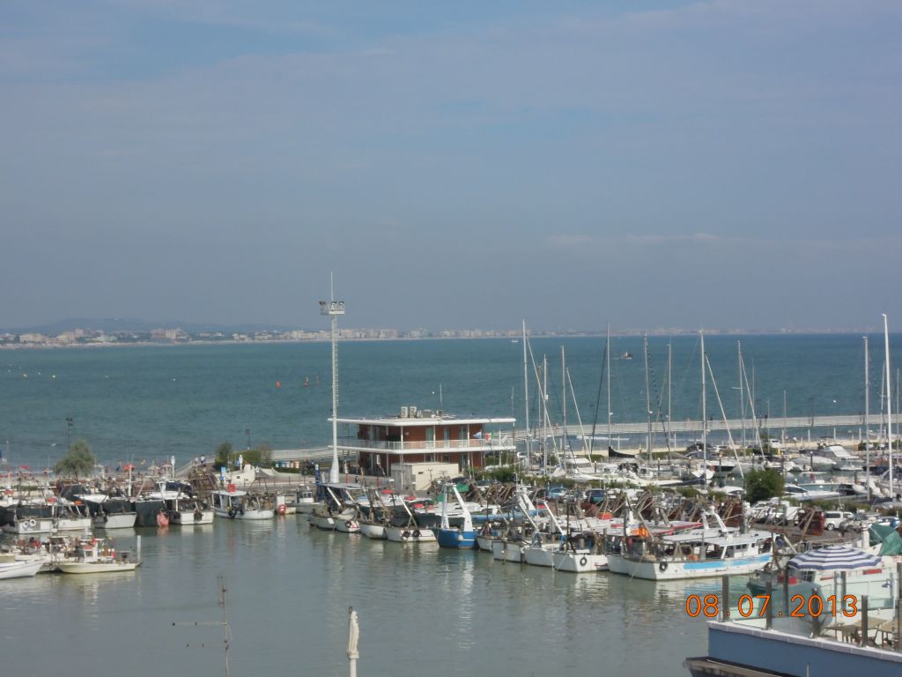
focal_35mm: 100
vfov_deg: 14.8
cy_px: 338
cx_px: 451
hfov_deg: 19.6
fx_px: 2606
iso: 160
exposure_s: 1/1000
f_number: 6.2
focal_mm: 17.9
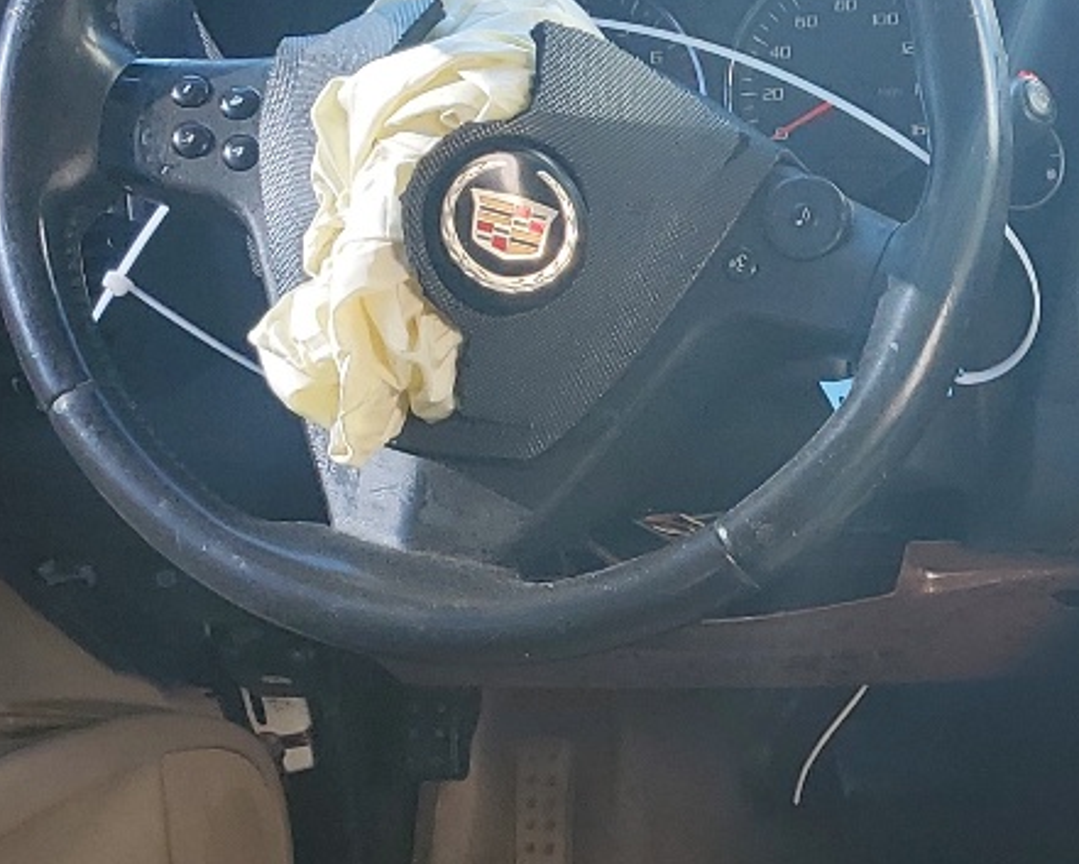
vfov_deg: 16.0
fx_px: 2939
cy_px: 1045
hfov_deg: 19.2
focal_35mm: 92
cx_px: 1400
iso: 50
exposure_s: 1/143
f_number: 1.5
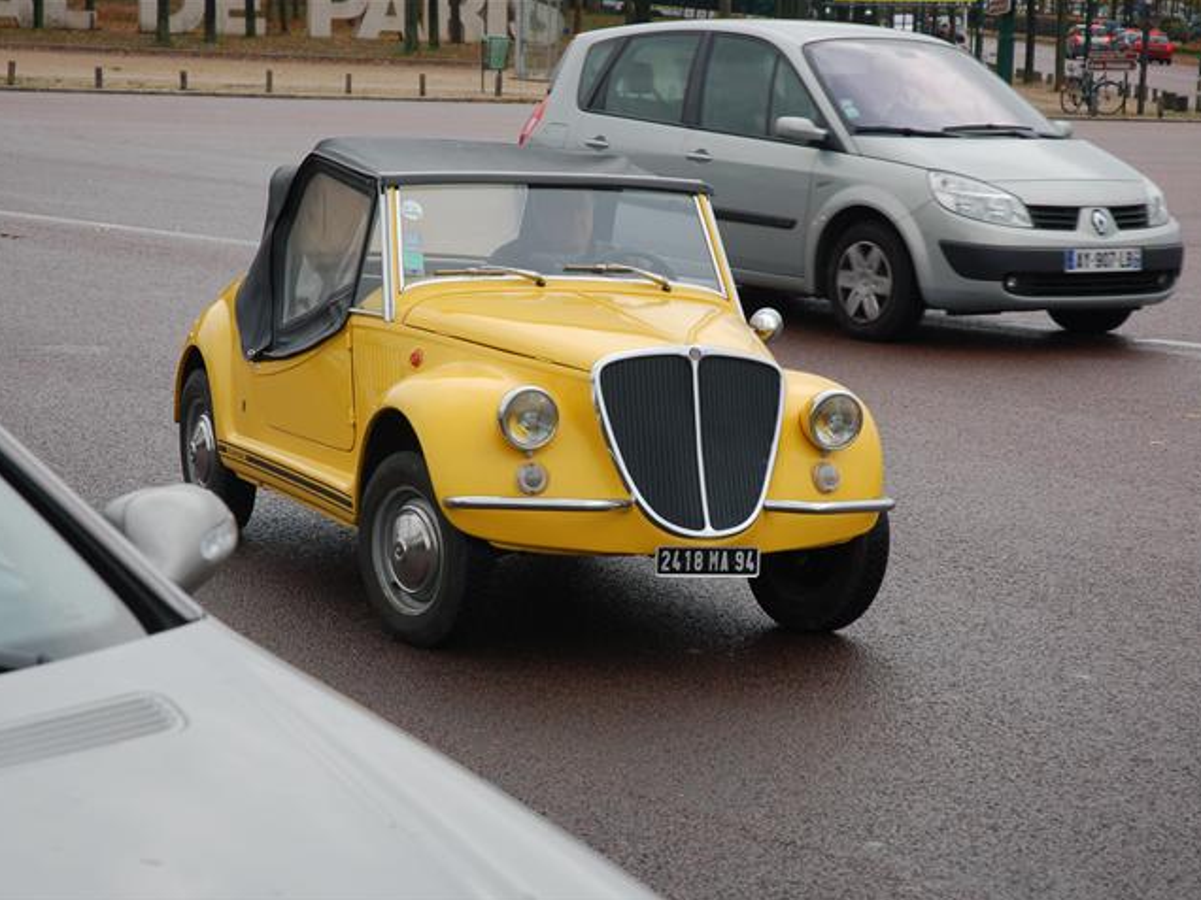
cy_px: 451
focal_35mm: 98
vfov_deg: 15.1
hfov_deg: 20.0
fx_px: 3400
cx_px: 609
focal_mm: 60
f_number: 5
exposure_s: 1/400
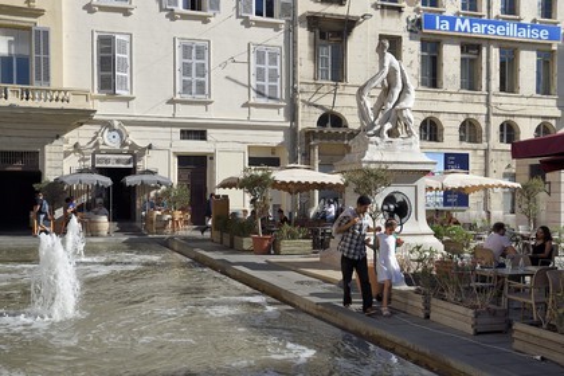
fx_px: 627
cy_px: 188
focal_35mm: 40
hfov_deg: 48.5
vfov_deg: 33.4
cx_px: 282
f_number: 8
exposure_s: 1/500
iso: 200
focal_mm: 40
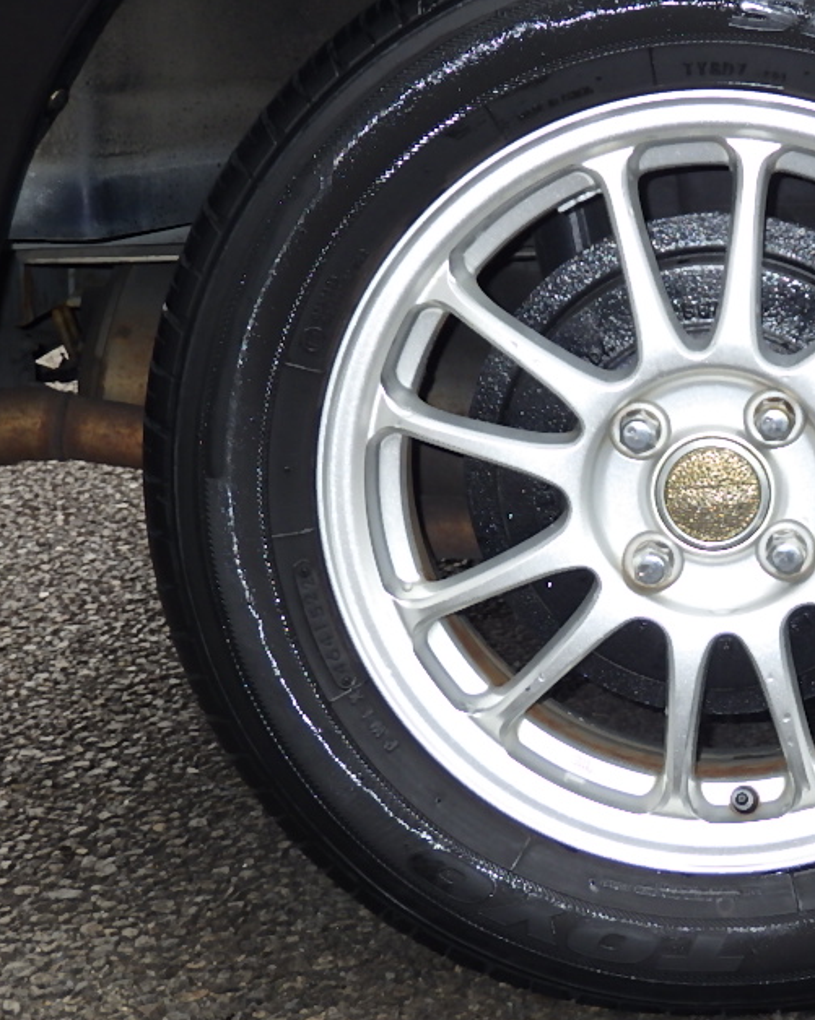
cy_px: 452
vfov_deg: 28.3
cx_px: 714
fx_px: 2022
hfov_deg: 22.3
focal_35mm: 67
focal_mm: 7.5
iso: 125
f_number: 4.2
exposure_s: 1/200
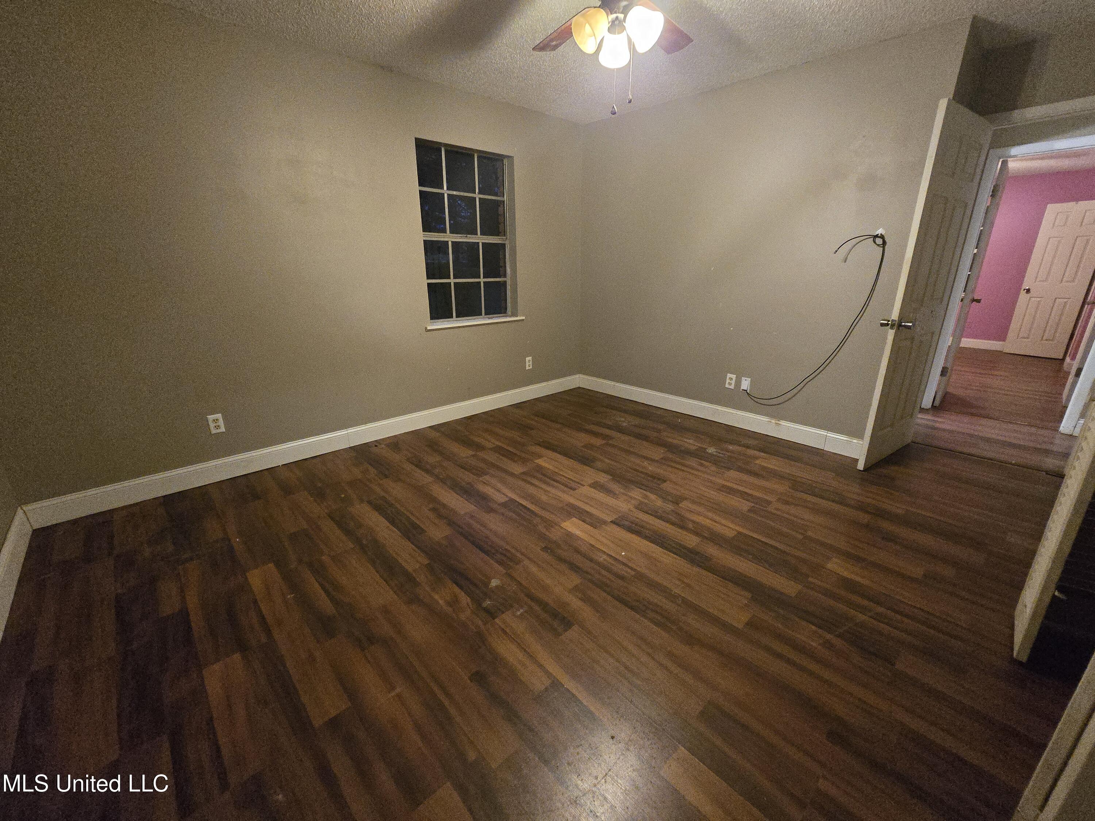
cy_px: 410
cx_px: 548
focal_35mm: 13
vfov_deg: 89.9
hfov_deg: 106.2
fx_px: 411
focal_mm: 2.2
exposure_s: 1/30
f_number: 2.2
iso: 1250
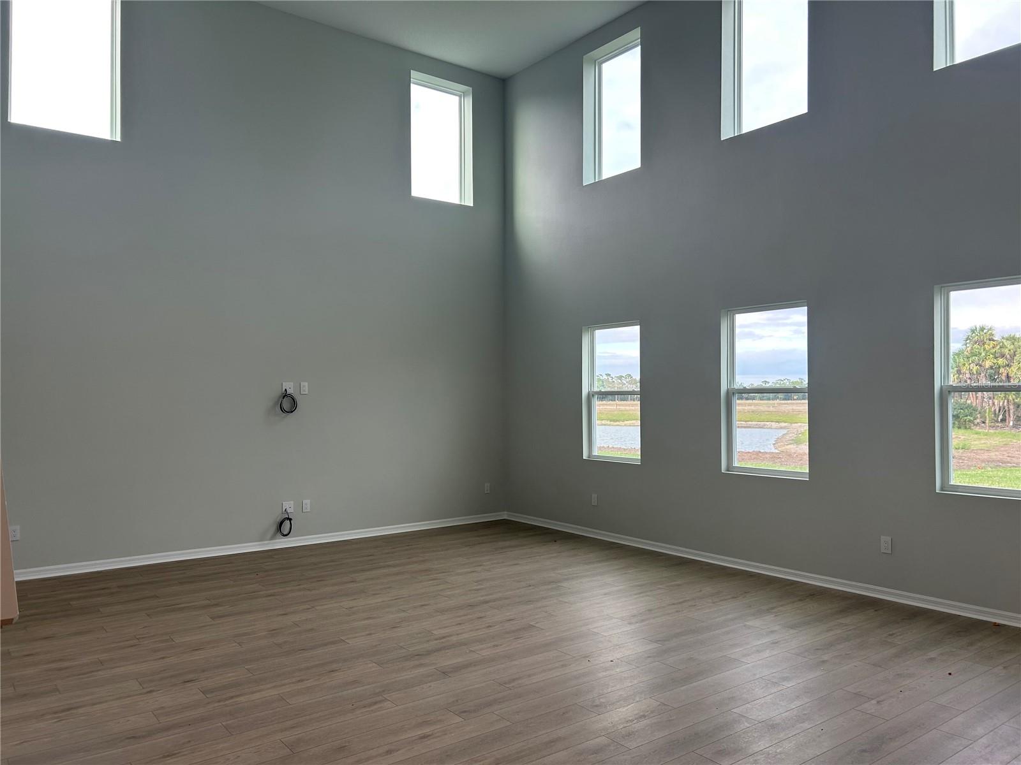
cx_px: 510
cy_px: 382
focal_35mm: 26
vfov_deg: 53.1
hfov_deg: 67.3
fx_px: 767
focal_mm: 5.7
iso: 50
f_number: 1.5
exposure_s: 1/203
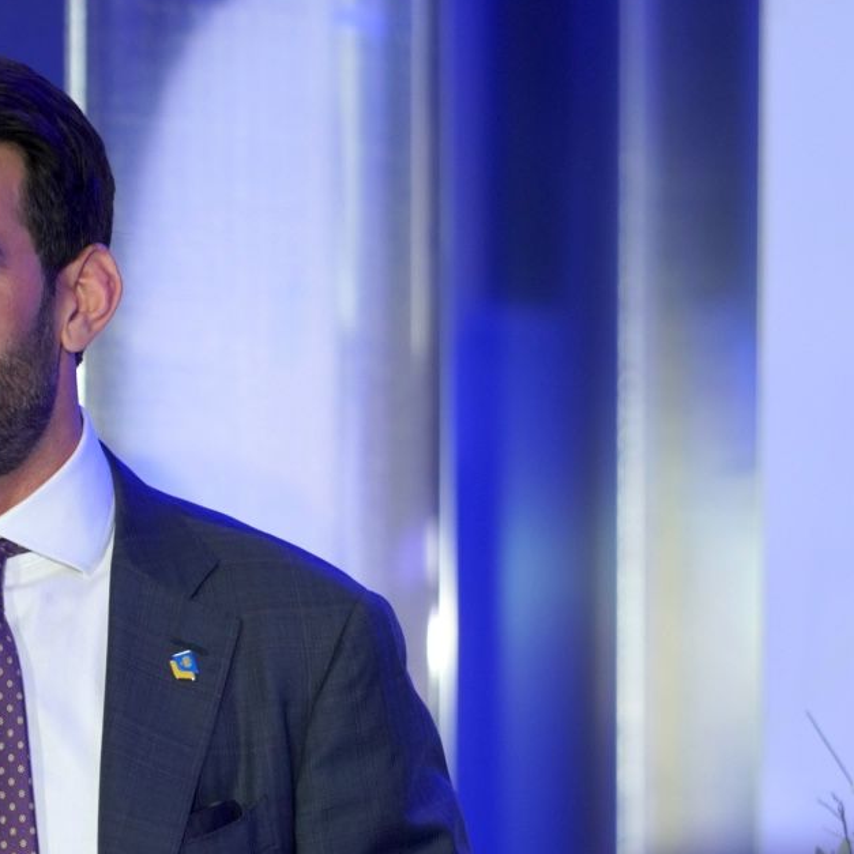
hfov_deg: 4.4
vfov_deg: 4.4
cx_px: 39
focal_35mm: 399
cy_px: 674
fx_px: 11137
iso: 800
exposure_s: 1/200
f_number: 4
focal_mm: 182
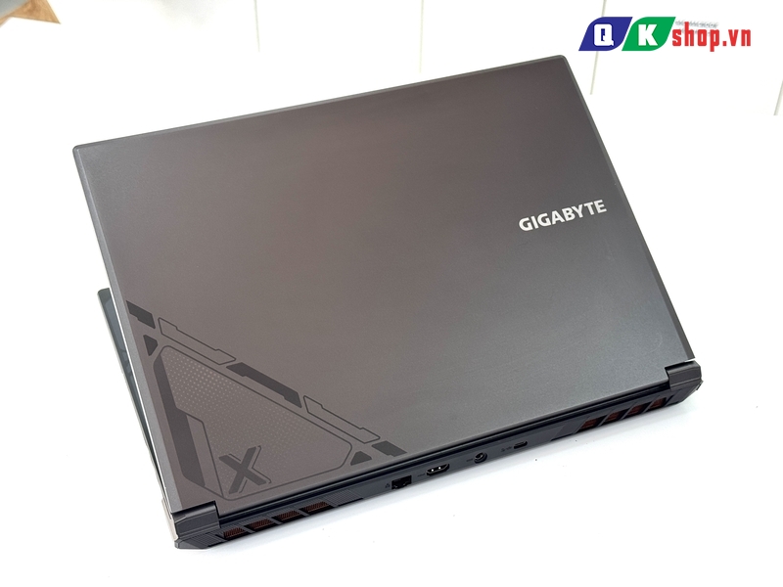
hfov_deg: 39.7
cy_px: 294
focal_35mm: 48
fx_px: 1086
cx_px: 392
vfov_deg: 30.3
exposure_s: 1/121
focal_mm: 6.76
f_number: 1.78
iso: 64
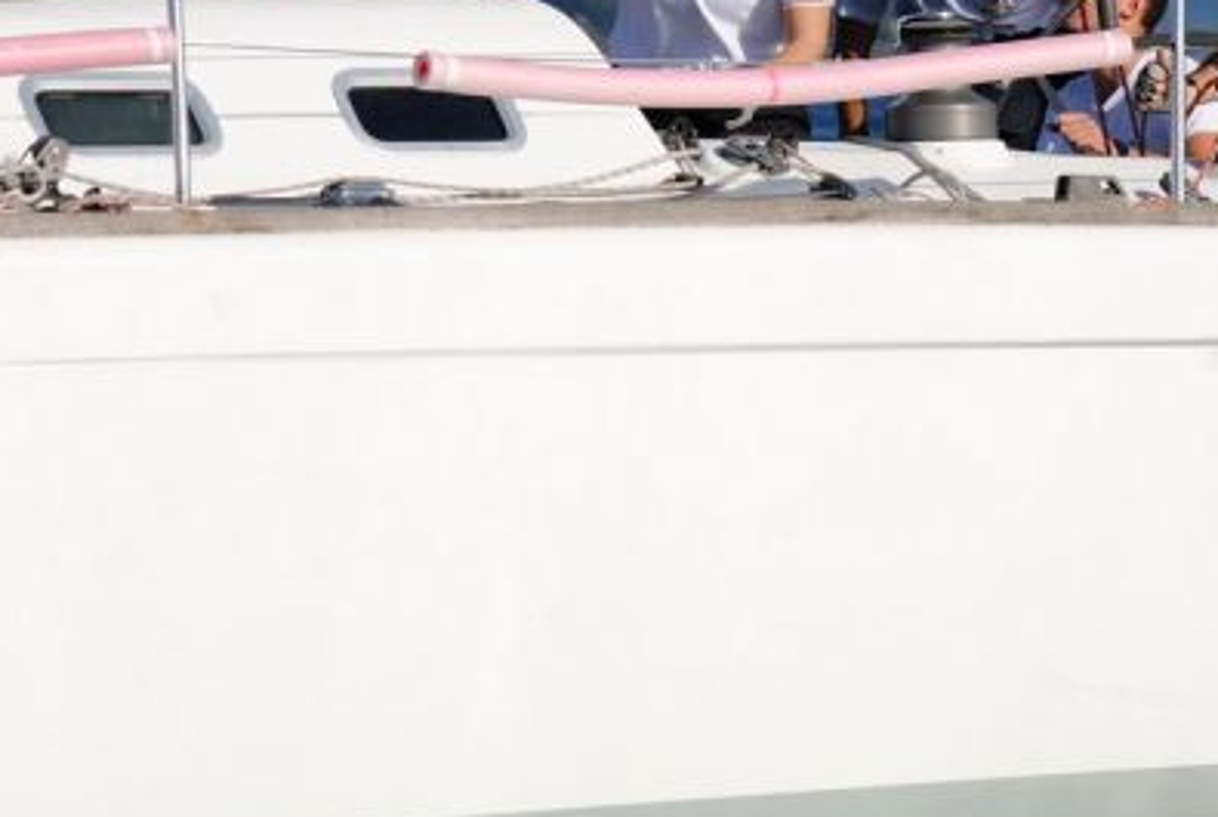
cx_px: 675
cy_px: 100
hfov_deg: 6.9
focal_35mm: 298
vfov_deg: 4.6
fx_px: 10101
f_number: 6.3
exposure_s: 1/640
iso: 100
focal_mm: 98
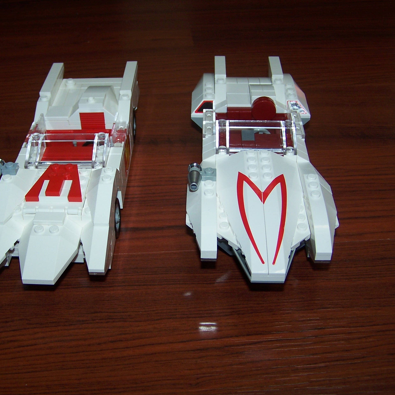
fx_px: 581
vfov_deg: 37.6
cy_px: 197
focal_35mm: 45
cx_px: 163
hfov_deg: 37.4
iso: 80
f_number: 2.8
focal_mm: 6.3
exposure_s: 1/60
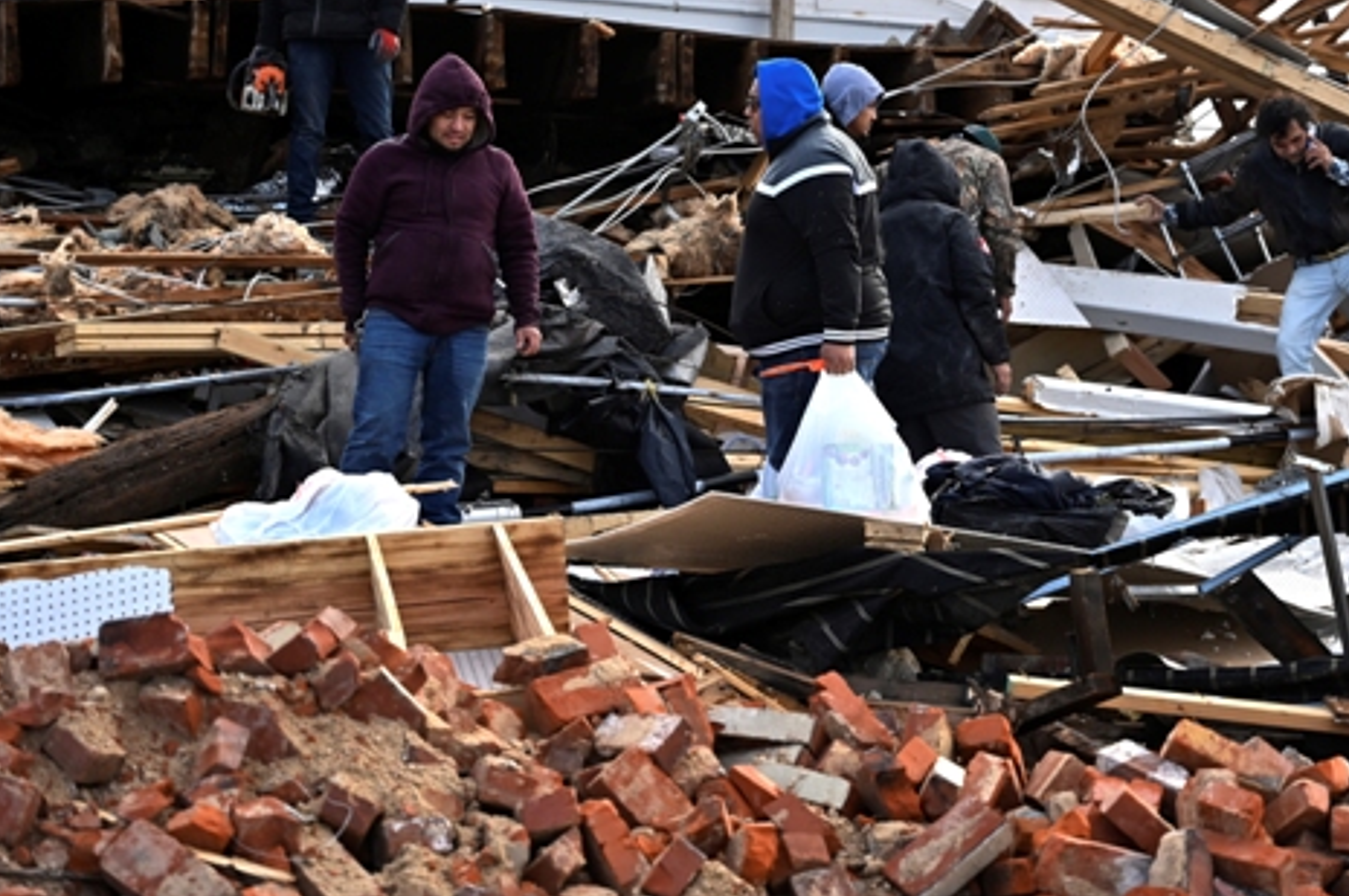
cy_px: 316
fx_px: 3406
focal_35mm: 91
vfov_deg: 15.0
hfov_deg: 22.3
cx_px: 849
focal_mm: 70
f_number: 4
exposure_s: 1/1600
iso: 500
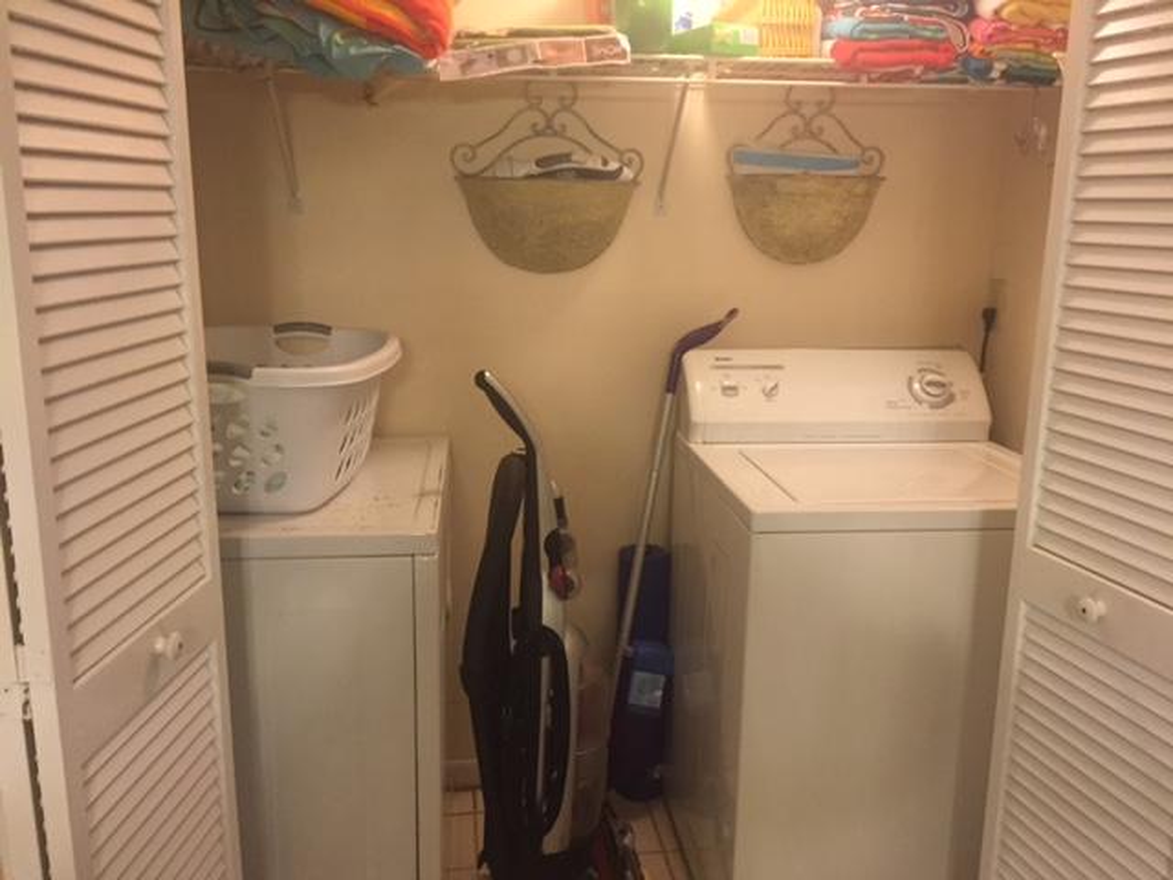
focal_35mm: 29
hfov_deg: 61.7
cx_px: 586
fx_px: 983
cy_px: 440
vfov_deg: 48.2
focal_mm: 4.15
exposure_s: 1/33
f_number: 2.2
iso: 250
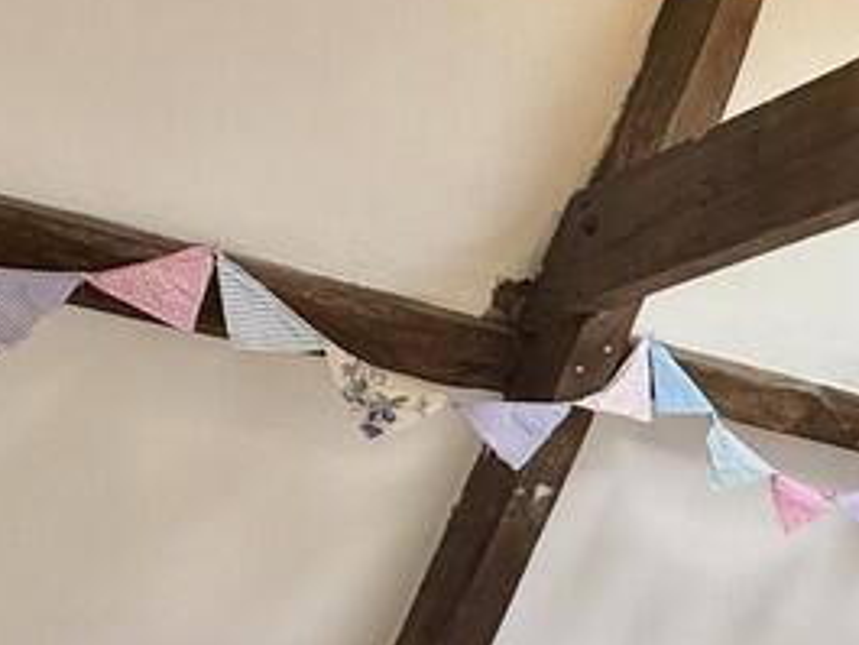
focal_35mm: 54
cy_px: 729
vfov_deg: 25.0
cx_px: 1018
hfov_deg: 30.4
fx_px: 1341
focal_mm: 2.22
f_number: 2.2
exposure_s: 1/100
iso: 100
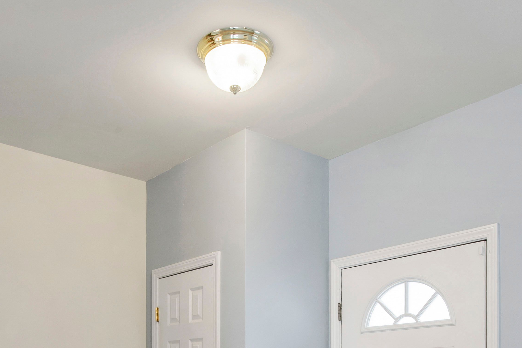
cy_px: 373
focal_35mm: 37
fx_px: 536
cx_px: 246
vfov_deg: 32.1
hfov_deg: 51.9
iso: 100
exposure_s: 1/1.25
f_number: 8
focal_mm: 10
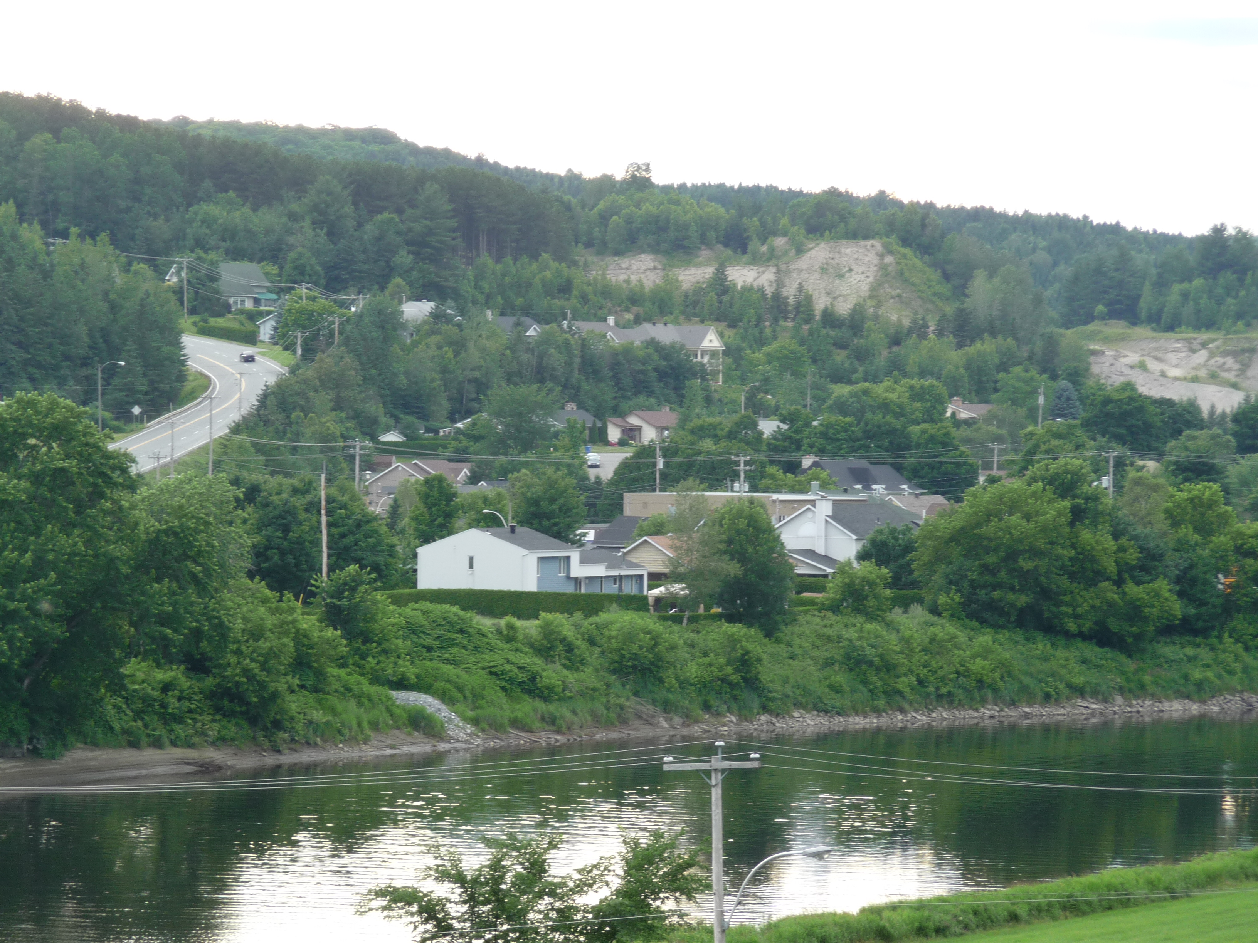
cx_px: 629
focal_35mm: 189
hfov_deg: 10.5
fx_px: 6869
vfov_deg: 7.9
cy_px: 472
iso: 100
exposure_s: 1/100
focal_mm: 32.3
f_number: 4.8
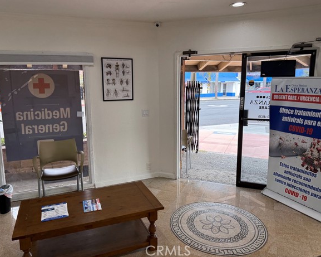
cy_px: 125
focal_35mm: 26
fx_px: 247
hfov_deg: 66.0
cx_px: 149
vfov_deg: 54.9
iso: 80
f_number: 1.78
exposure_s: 1/120
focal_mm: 6.76
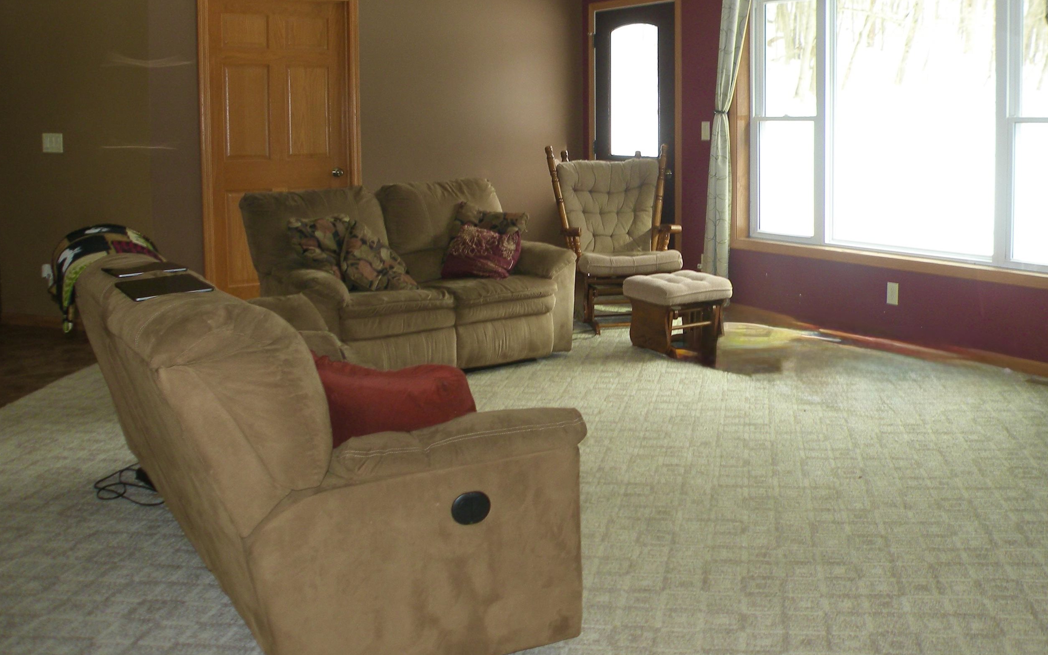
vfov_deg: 35.8
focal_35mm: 35
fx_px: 1000
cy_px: 197
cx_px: 615
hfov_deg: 55.0
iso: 72
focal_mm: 4.7
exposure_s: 1/48.1
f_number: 2.8
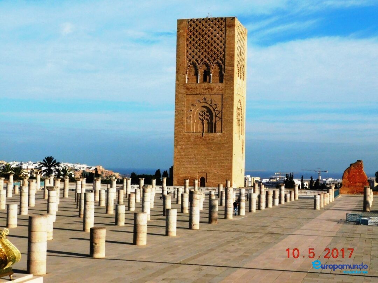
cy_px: 142
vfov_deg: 24.8
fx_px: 644
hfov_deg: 32.7
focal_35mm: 59
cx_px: 189
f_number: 8
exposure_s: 1/1500
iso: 800
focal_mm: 10.4
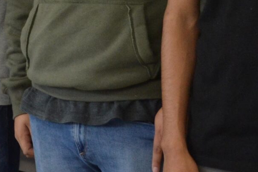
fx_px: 1175
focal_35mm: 164
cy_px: -53
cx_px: -121
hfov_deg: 12.0
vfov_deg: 8.3
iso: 640
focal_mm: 26
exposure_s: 1/60
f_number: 4.2
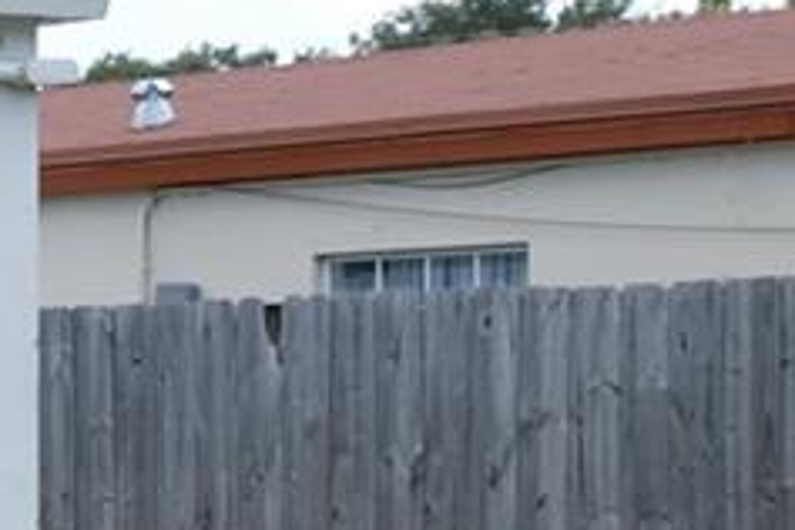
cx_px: -1184
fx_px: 4019
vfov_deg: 7.5
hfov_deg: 9.8
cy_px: 644
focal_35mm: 182
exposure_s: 1/1000
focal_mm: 18
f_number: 4
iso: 250
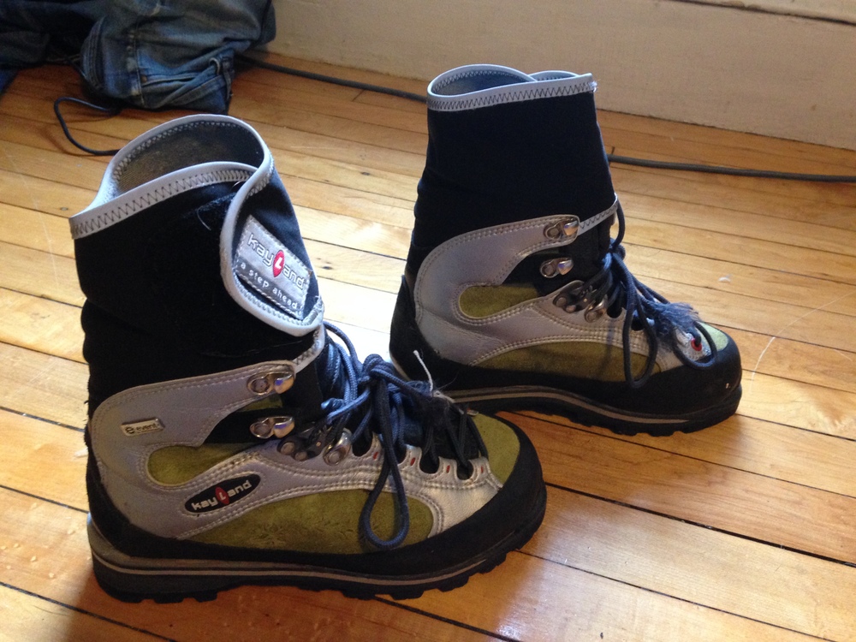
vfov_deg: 42.9
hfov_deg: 55.4
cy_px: 321
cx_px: 428
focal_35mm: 33
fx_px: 816
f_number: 2.4
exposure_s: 1/17
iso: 320
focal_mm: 4.12
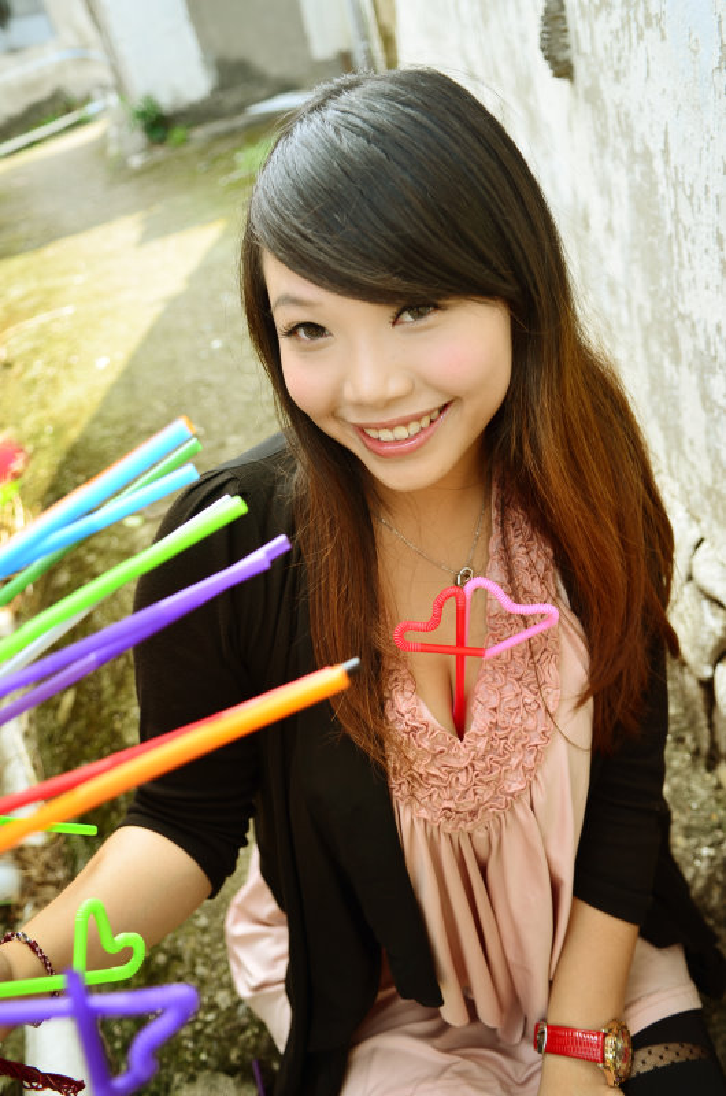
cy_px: 548
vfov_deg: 62.0
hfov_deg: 43.4
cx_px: 363
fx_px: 911
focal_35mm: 30
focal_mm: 20
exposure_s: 1/200
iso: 100
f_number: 2.8
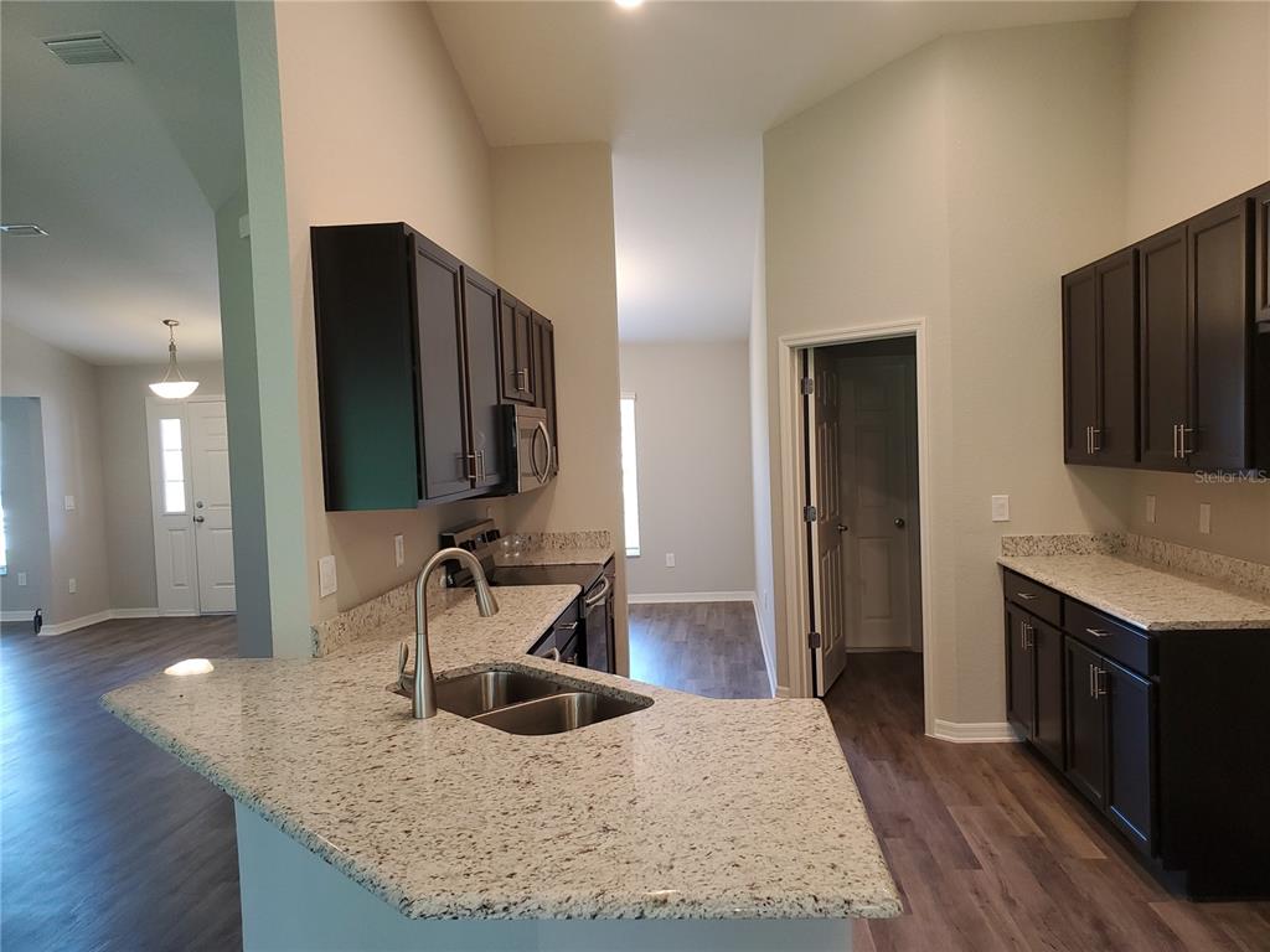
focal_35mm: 26
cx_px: 635
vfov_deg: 53.1
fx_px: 954
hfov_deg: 67.3
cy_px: 476
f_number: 2.4
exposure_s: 1/30
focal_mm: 4.3
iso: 100
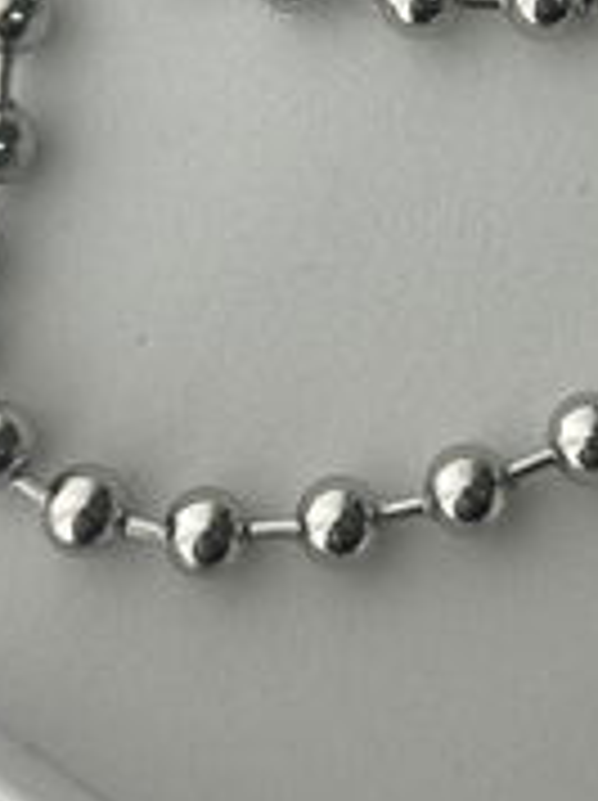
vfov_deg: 13.5
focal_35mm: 144
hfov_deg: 10.3
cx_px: 405
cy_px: -38
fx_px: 3325
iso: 64
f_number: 1.78
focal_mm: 6.76
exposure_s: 1/100
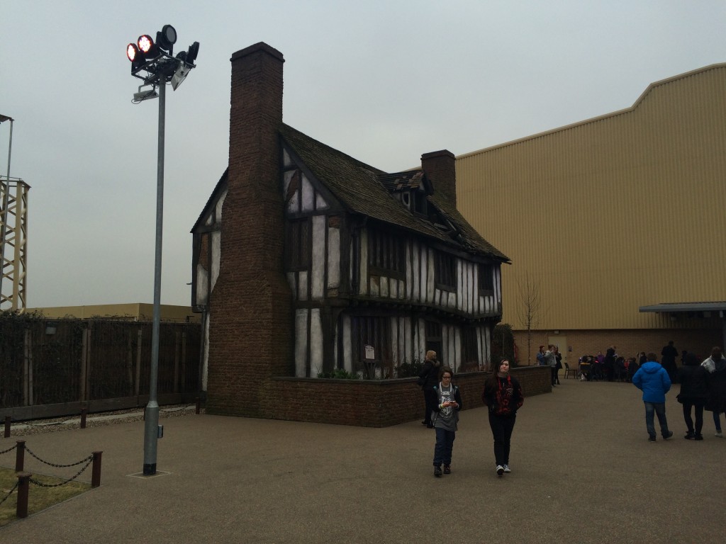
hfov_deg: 61.7
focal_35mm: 29
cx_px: 363
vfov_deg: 48.2
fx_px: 608
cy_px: 272
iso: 32
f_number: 2.2
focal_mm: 4.15
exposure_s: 1/419
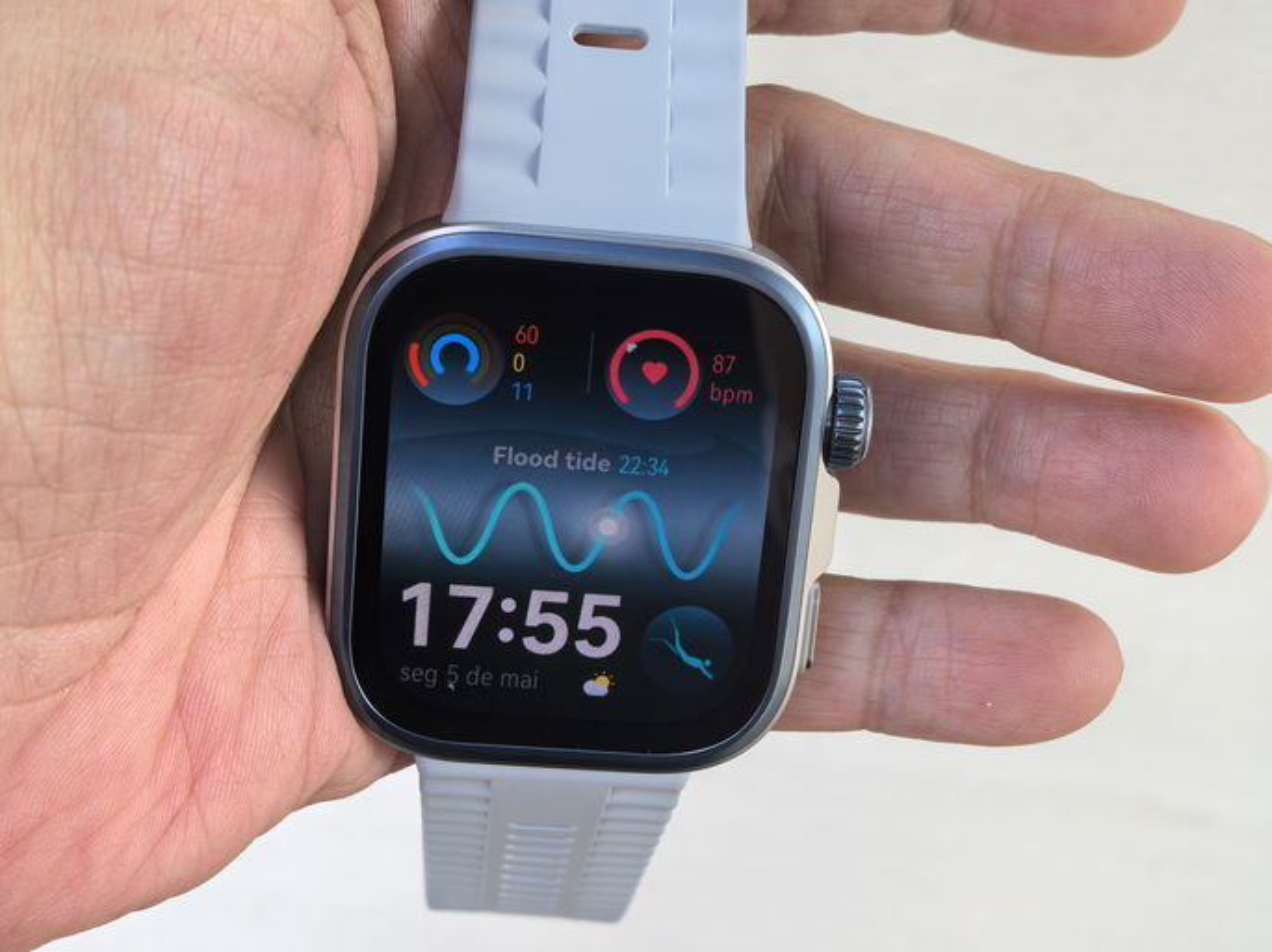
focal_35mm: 54
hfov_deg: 35.6
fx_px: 1983
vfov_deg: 27.0
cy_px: 476
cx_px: 636
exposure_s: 1/100
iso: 100
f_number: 4
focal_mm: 8.5
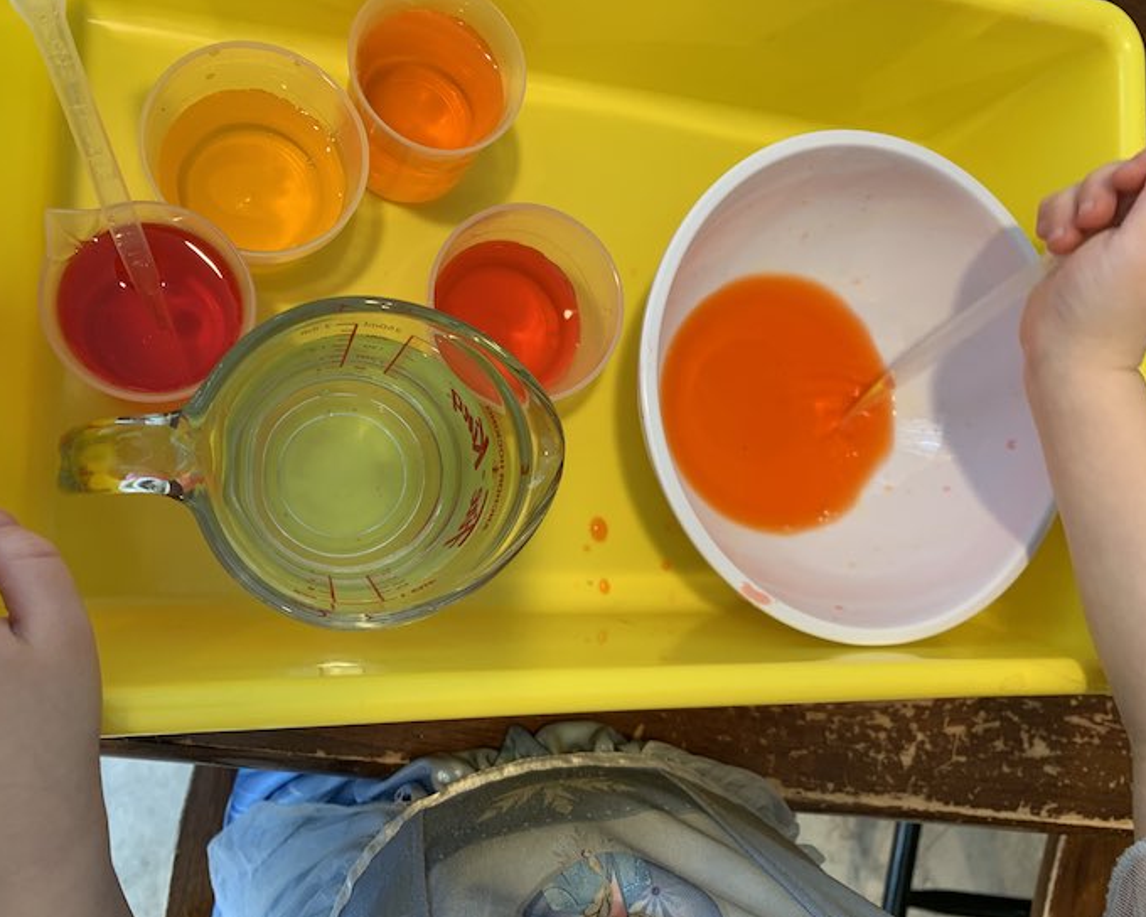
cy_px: 459
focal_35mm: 28
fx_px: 950
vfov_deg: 51.5
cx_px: 531
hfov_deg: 62.1
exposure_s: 1/60
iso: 80
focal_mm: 4.25
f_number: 1.8
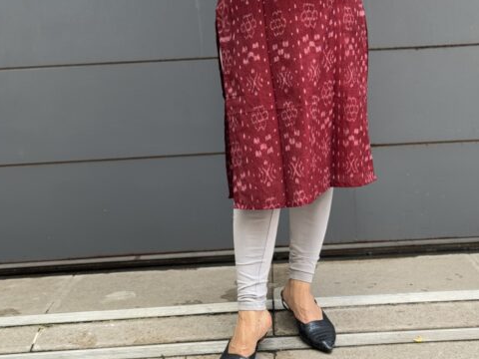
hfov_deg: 24.4
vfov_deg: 18.1
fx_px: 1107
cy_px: 24
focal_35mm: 80
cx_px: 289
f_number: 1.78
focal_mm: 6.76
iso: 50
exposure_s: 1/166
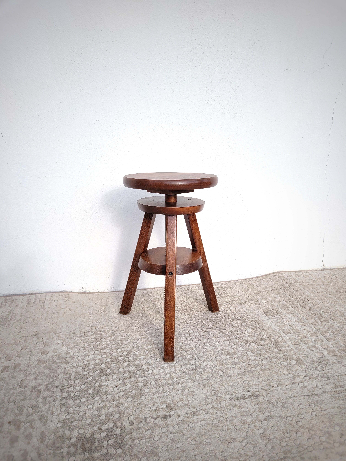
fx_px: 347
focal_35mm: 26
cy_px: 230
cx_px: 173
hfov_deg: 53.1
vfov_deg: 67.3
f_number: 1.8
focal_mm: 5.4
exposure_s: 1/1848
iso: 40
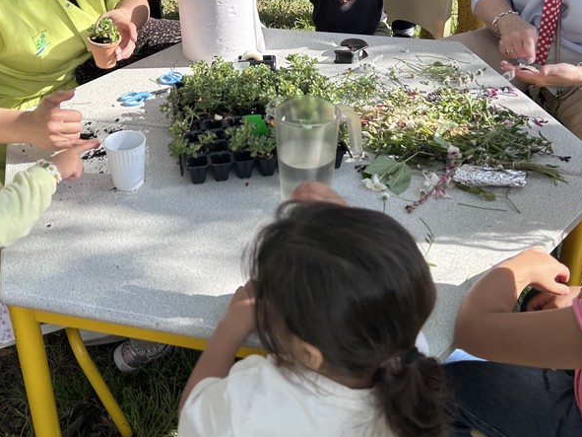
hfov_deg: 42.9
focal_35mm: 44
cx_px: 261
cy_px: 99
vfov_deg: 32.1
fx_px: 740
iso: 50
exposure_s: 1/991
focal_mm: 5.7
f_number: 1.5
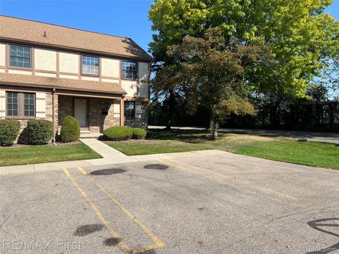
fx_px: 255
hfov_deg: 67.3
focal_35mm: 26
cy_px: 127
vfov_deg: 53.1
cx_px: 170
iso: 50
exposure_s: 1/3571
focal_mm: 5.7
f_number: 1.5
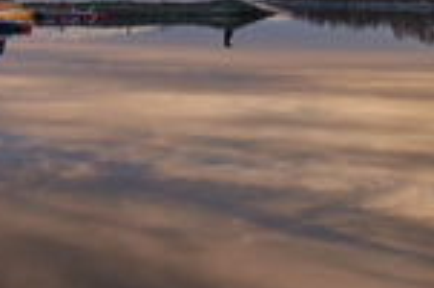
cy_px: 13
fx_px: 614
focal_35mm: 51
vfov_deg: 25.3
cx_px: 26
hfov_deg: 36.0
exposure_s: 1/1600
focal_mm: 12
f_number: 2.8
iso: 100
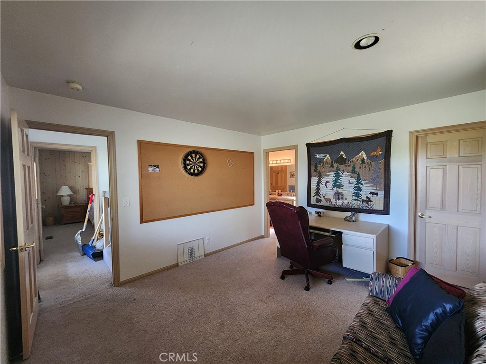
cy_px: 182
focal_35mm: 13
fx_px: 183
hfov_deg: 106.2
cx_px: 243
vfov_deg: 89.9
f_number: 2.2
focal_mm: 2.2
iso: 320
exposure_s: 1/30
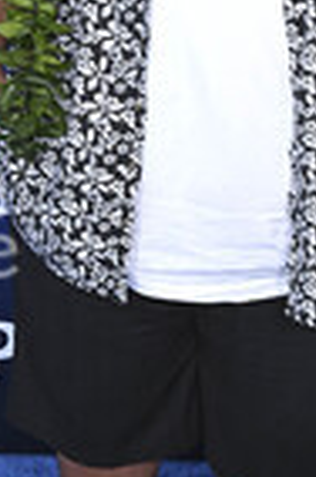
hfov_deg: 9.5
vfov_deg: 14.2
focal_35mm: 144
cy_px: 91
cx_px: 212
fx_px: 1905
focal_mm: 51
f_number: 6.3
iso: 1600
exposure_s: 1/200
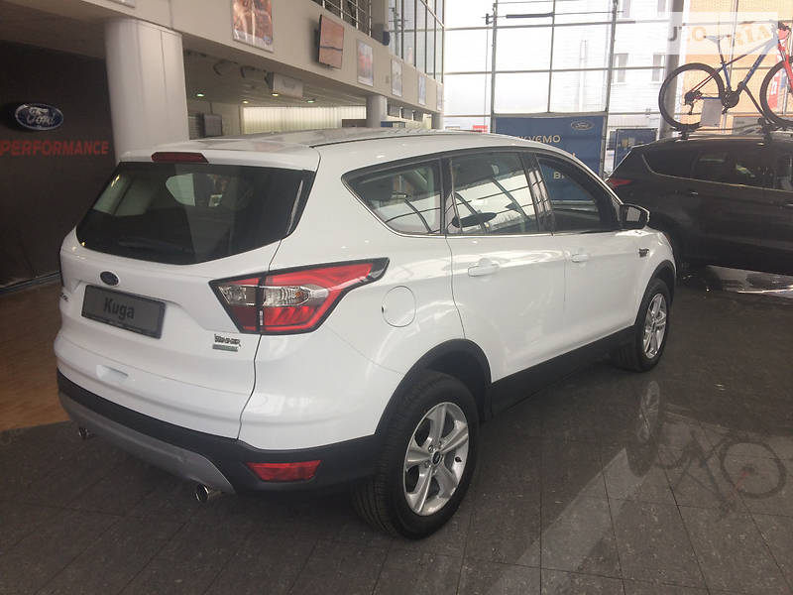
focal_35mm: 29
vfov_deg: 48.2
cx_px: 396
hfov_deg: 61.7
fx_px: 664
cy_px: 298
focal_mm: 4.2
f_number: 2.2
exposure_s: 1/100
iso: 40
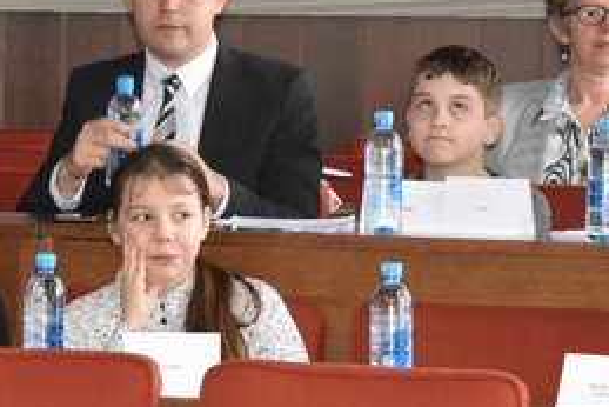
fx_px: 4925
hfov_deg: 7.1
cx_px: 115
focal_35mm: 291
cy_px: 124
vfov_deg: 4.7
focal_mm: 92
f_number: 9
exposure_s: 1/100
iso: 8000
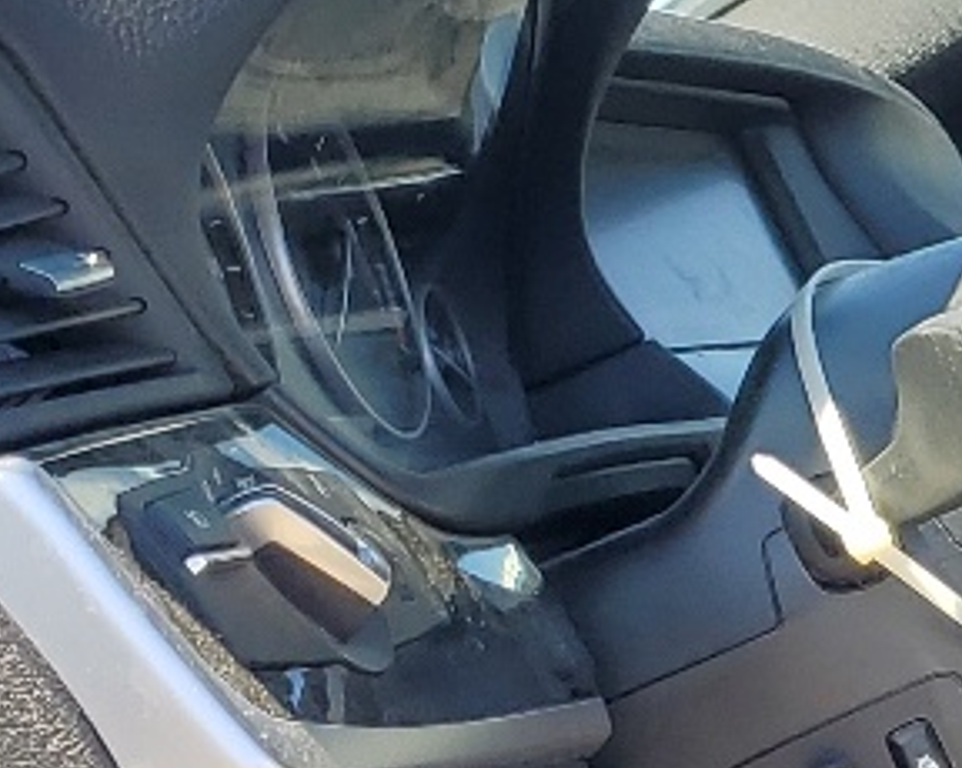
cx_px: 1830
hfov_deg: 12.3
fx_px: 4012
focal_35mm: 141
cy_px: 935
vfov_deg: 10.7
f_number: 1.5
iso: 50
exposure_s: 1/588
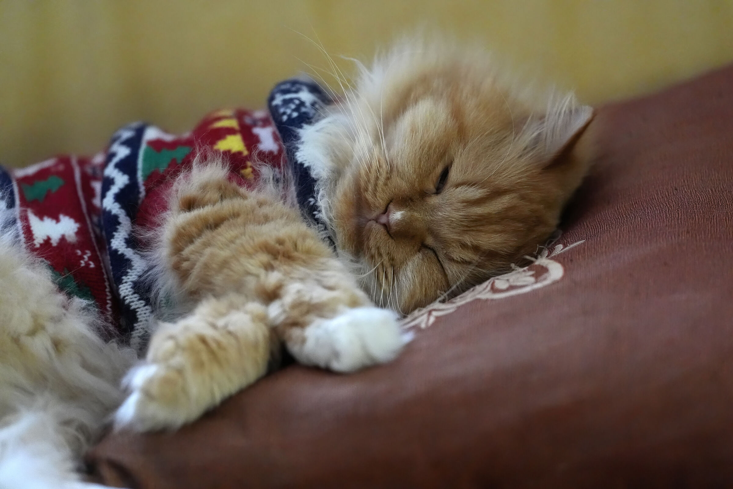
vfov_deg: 4.6
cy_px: 244
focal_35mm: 300
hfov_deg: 6.9
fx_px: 6108
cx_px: 366
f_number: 2.8
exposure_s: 1/40
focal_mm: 300
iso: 8000
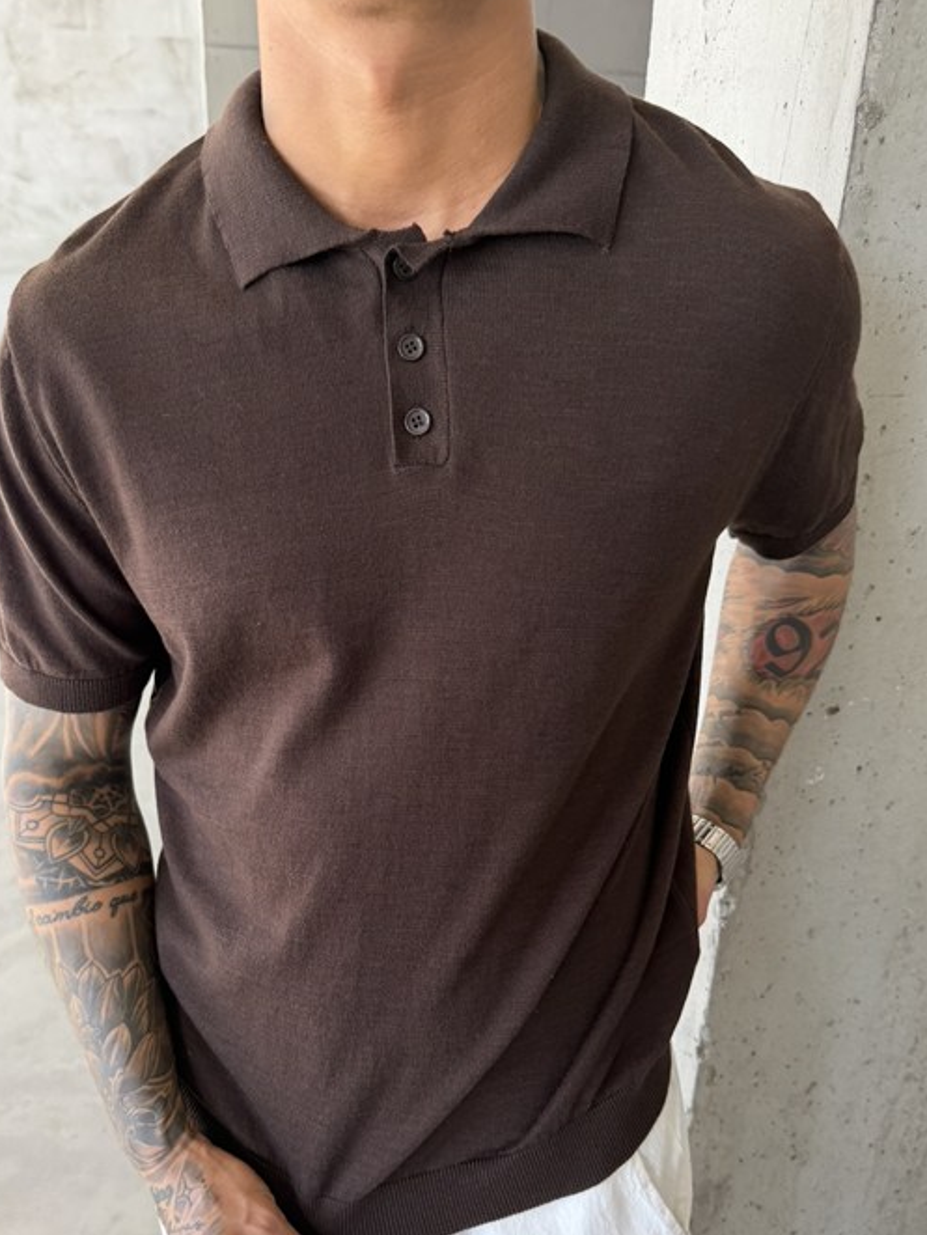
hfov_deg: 48.2
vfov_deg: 61.2
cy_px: 729
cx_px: 414
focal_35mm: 29
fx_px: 1035
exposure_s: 1/166
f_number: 1.78
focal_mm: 6.76
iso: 80
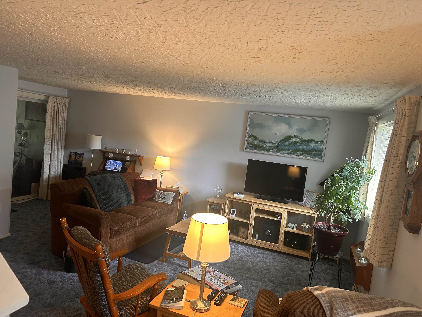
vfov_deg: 53.1
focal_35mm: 26
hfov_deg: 67.3
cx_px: 211
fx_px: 317
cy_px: 158
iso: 160
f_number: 1.5
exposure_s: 1/60
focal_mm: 5.7
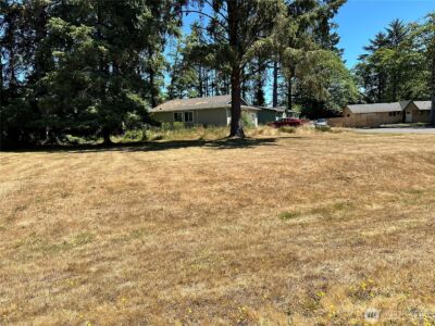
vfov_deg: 56.8
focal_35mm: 24
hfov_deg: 71.6
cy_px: 163
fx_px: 302
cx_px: 218
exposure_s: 1/2882
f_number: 1.78
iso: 80
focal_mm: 6.86
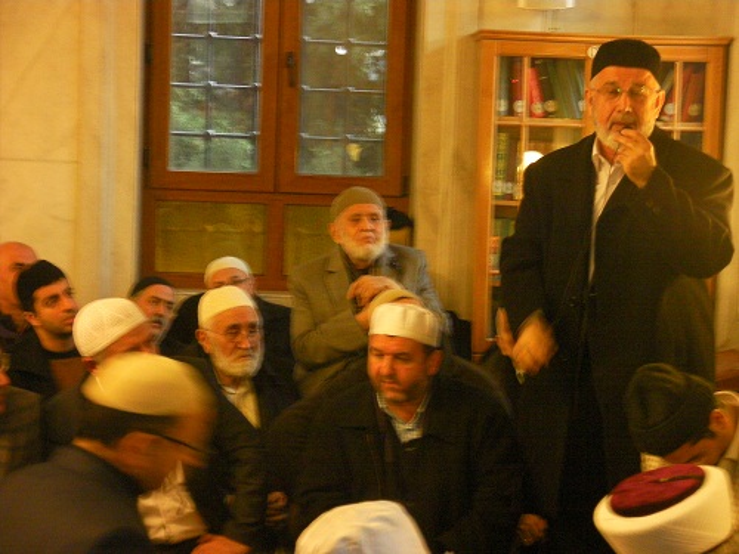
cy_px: 277
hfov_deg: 22.8
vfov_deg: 17.2
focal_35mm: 86
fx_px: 1836
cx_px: 370
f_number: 3.7
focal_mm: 15.4
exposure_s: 1/8.4
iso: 400
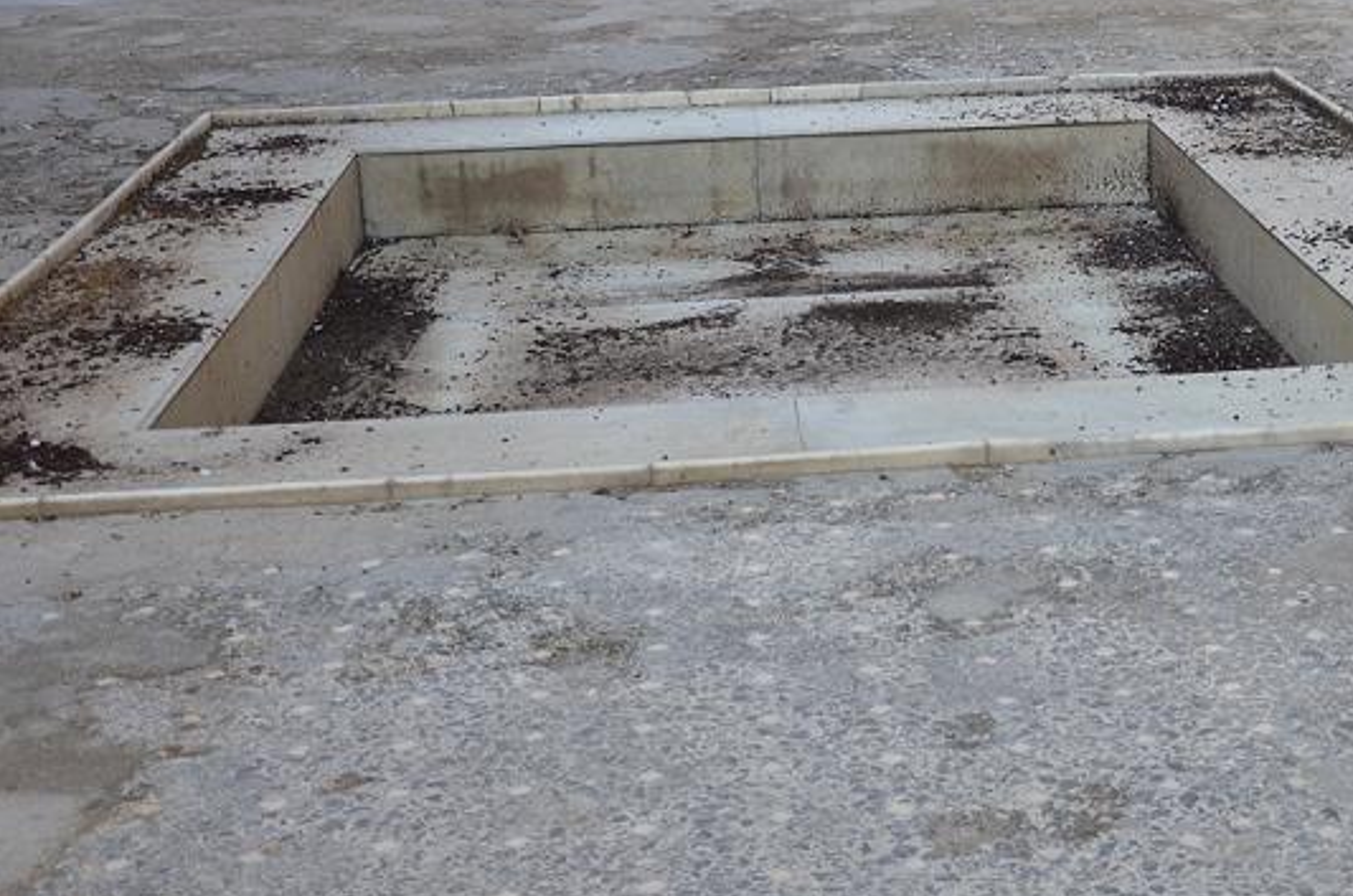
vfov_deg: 22.2
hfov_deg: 32.4
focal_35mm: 61
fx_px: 2288
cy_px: 438
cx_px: 1005
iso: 400
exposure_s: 1/80
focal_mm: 22
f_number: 4.5
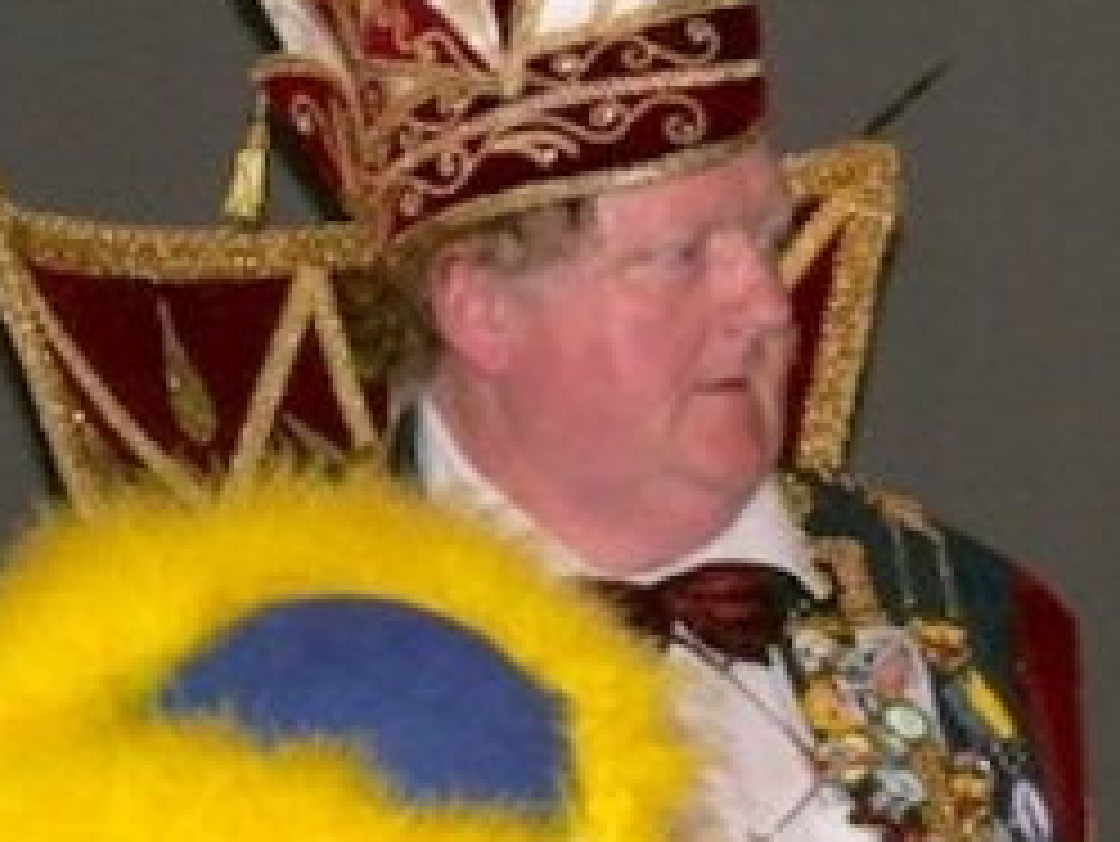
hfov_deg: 7.3
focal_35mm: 270
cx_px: 652
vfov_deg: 5.5
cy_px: 81
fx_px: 8740
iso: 100
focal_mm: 23.7
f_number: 5
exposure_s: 1/60
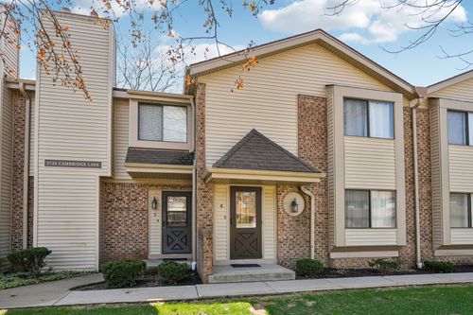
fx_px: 269
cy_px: 158
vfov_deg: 60.7
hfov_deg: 82.6
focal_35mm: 20
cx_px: 236
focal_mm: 20.5
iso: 100
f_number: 6.3
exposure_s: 1/125
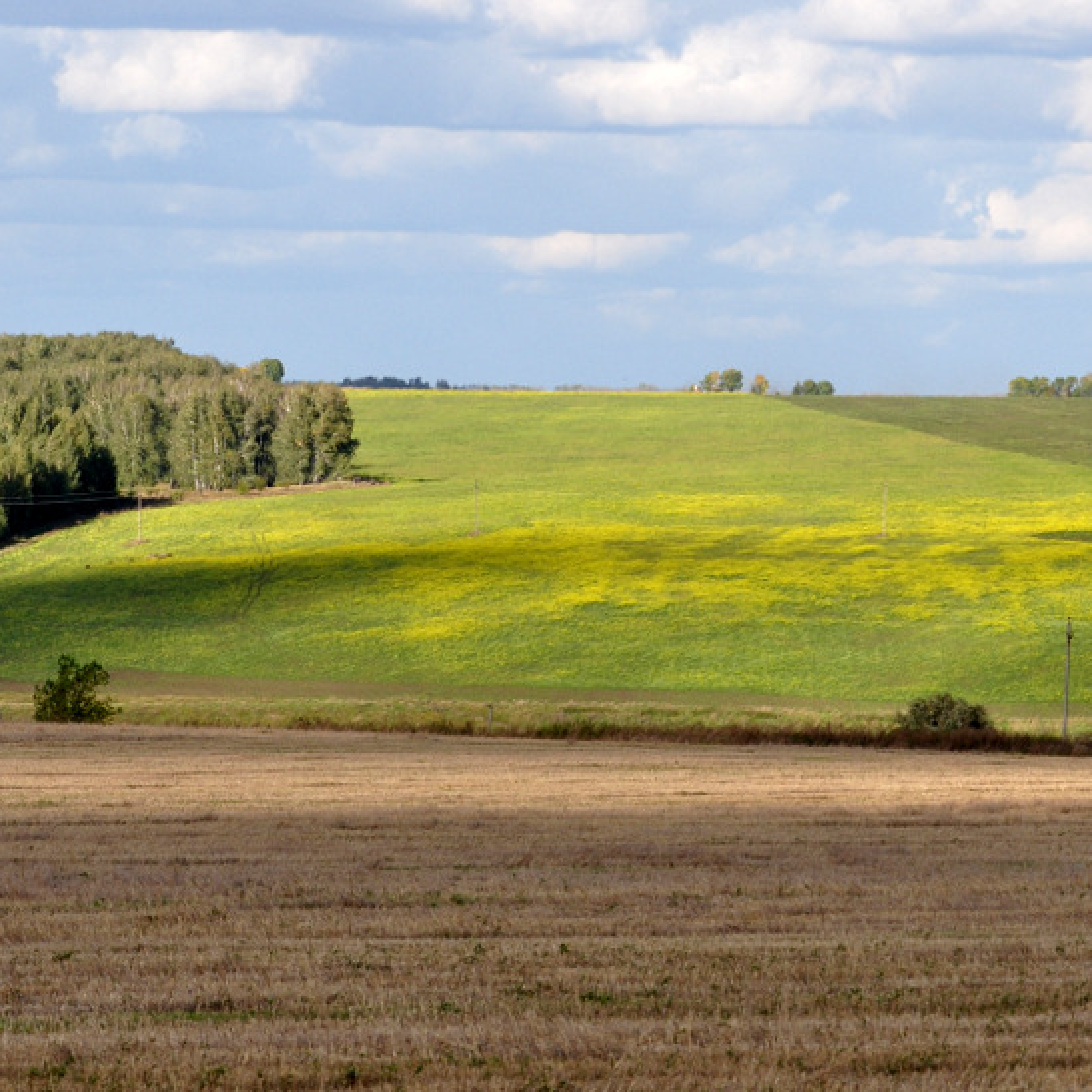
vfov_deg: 6.7
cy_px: 451
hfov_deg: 6.7
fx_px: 9351
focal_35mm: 262
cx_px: 521
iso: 250
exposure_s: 1/250
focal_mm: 110
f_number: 11
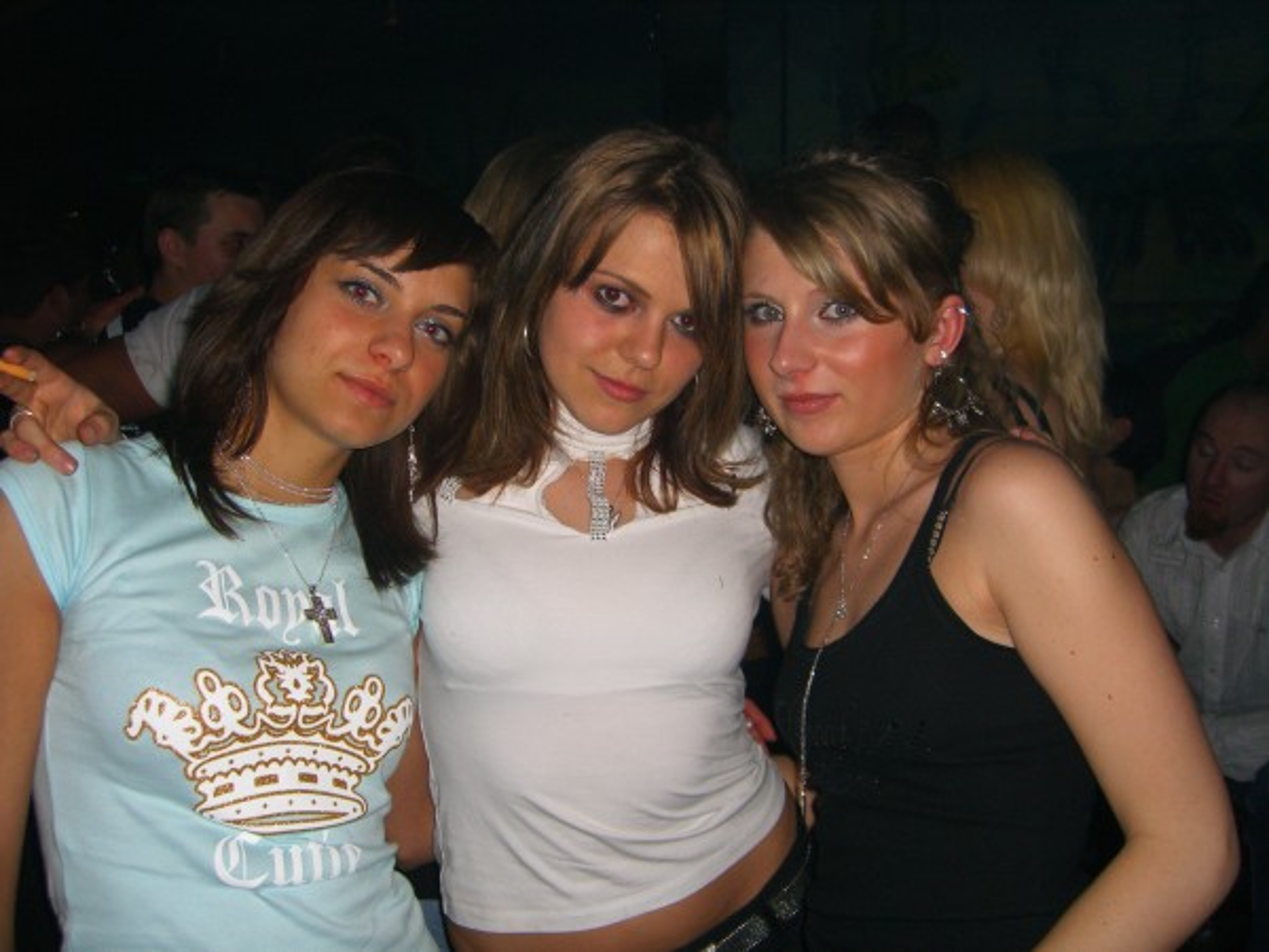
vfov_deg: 37.7
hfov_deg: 49.0
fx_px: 1393
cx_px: 634
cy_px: 476
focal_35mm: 38
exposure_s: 1/60
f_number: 2.8
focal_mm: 7.9
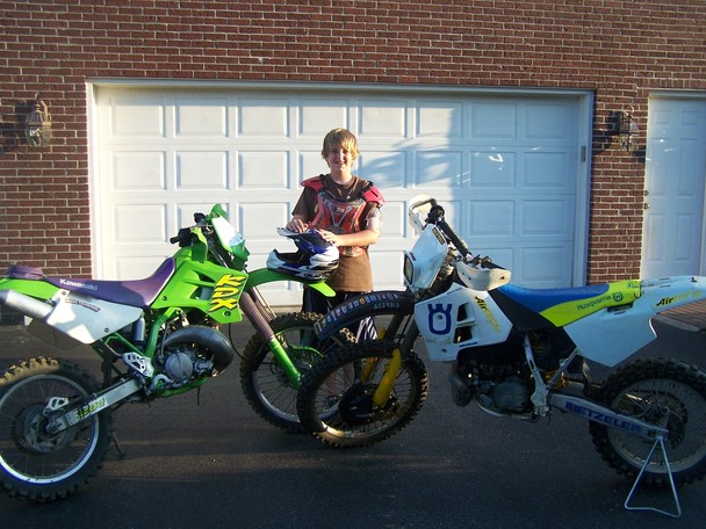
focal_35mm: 40
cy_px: 258
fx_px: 816
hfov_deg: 46.8
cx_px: 369
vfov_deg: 36.0
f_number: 2.8
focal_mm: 6.3
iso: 80
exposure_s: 1/320
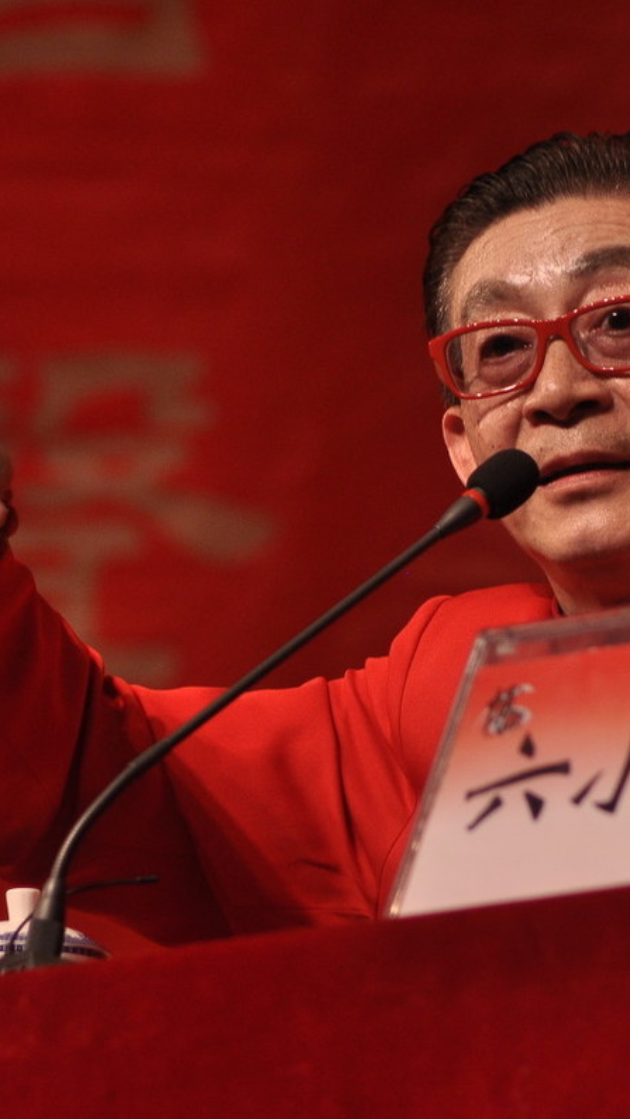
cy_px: 561
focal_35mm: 427
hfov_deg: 2.8
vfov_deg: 5.1
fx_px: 12673
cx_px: 544
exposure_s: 1/125
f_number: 4.8
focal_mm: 180
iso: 500
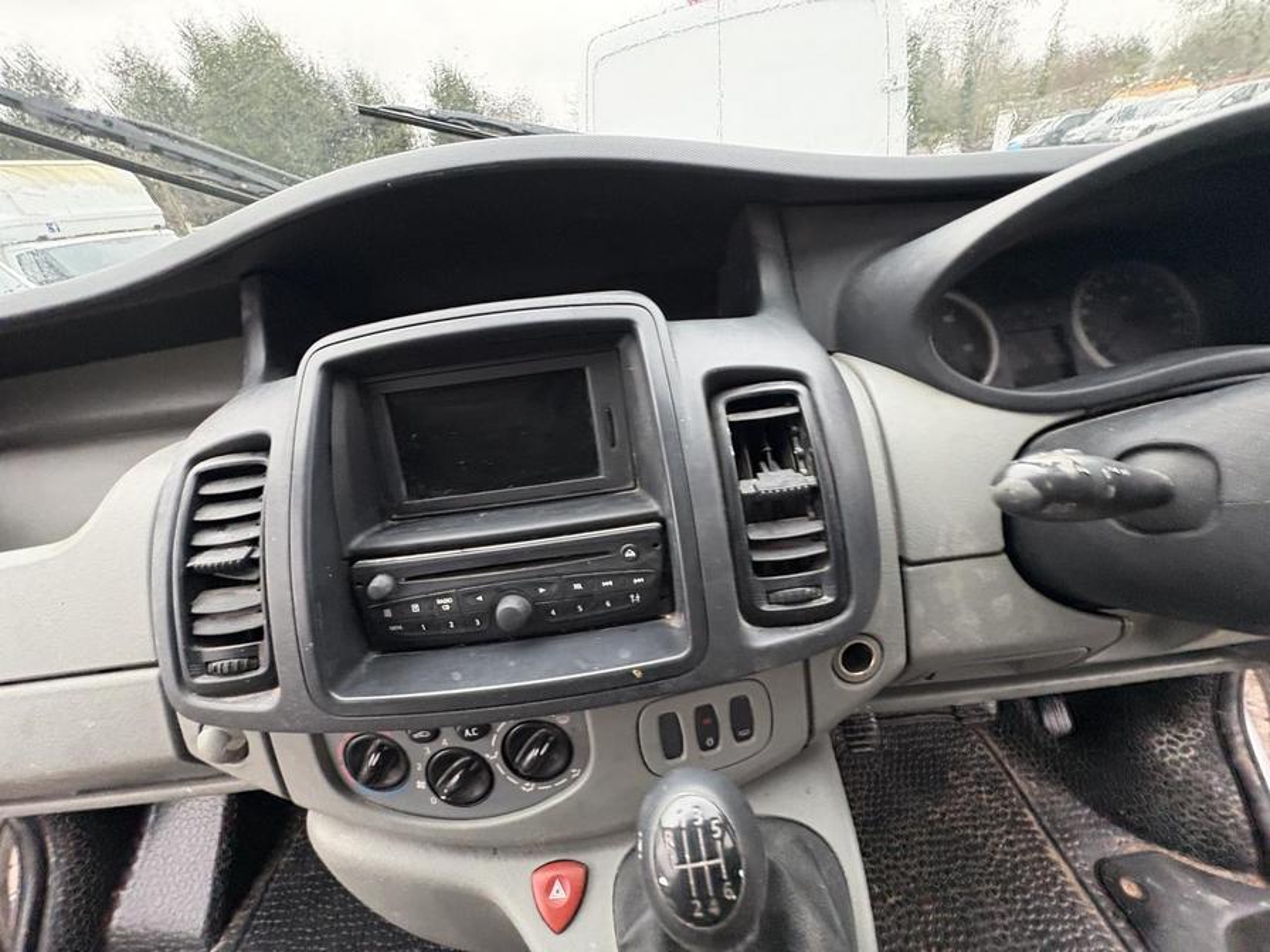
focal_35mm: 14
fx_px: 514
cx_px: 635
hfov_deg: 102.1
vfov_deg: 85.7
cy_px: 476
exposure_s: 1/60
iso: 500
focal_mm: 2.22
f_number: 2.2
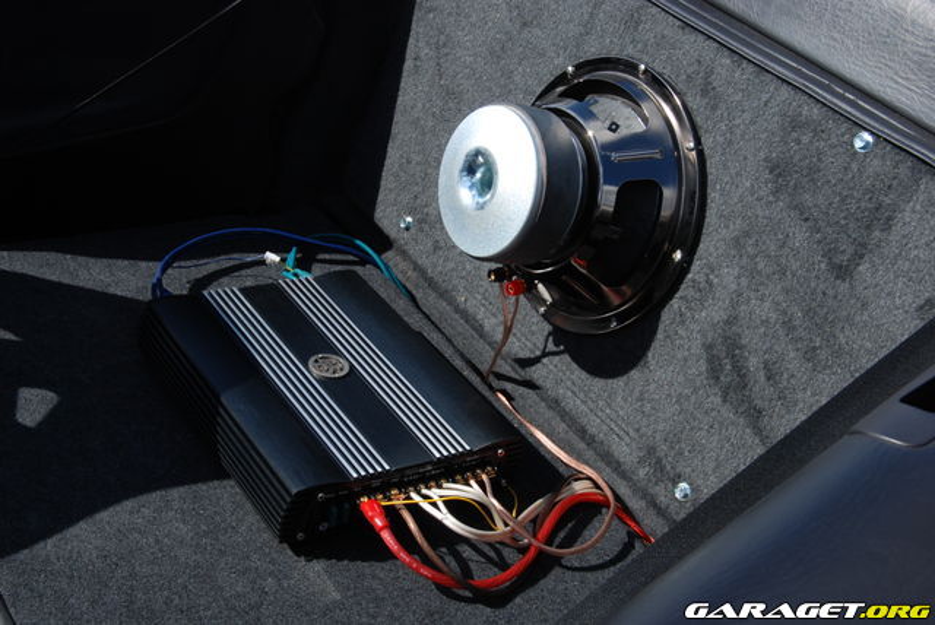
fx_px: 1365
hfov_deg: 37.8
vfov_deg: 25.8
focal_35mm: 52
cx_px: 468
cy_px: 312
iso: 100
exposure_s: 1/80
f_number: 13
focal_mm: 35
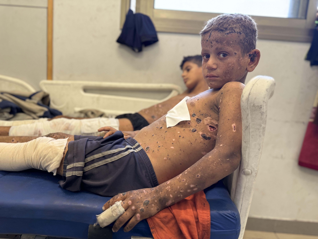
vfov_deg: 56.8
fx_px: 220
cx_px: 159
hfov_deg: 71.6
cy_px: 120
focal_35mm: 24
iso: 125
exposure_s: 1/100
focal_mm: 6.76
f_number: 1.78
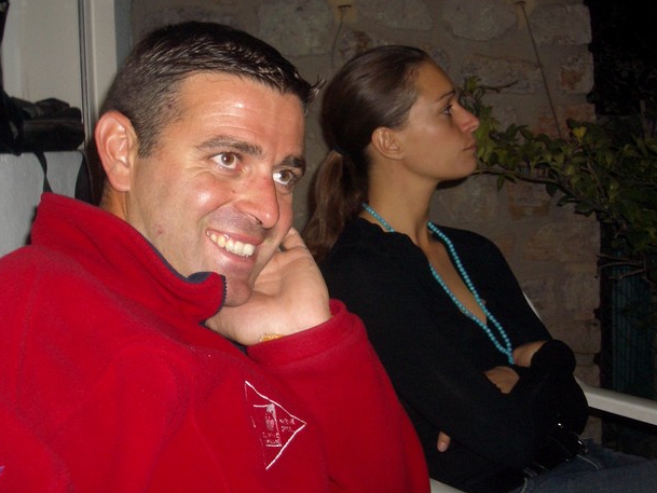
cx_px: 316
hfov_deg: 41.2
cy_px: 190
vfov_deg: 31.4
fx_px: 873
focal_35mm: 46
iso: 100
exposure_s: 1/60
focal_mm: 5.8
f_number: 2.6
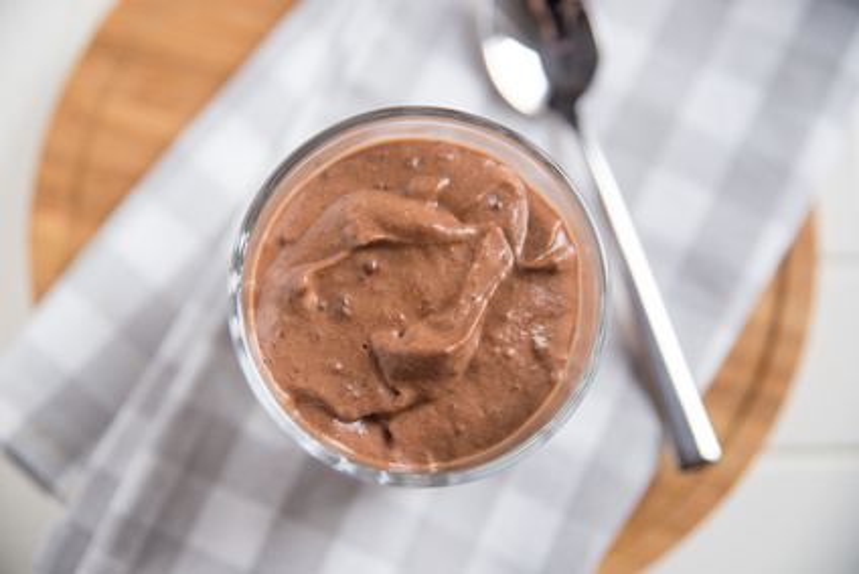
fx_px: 1671
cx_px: 430
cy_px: 287
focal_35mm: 70
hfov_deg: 28.8
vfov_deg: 19.5
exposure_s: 1/60
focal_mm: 70
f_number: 4
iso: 450
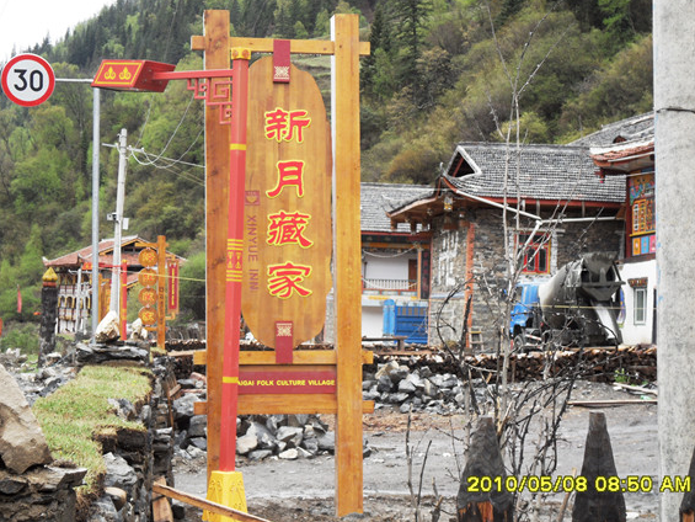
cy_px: 260
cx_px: 348
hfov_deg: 22.8
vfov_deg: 17.2
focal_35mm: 86
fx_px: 1727
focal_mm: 14.4
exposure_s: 1/90
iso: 80
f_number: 4.6
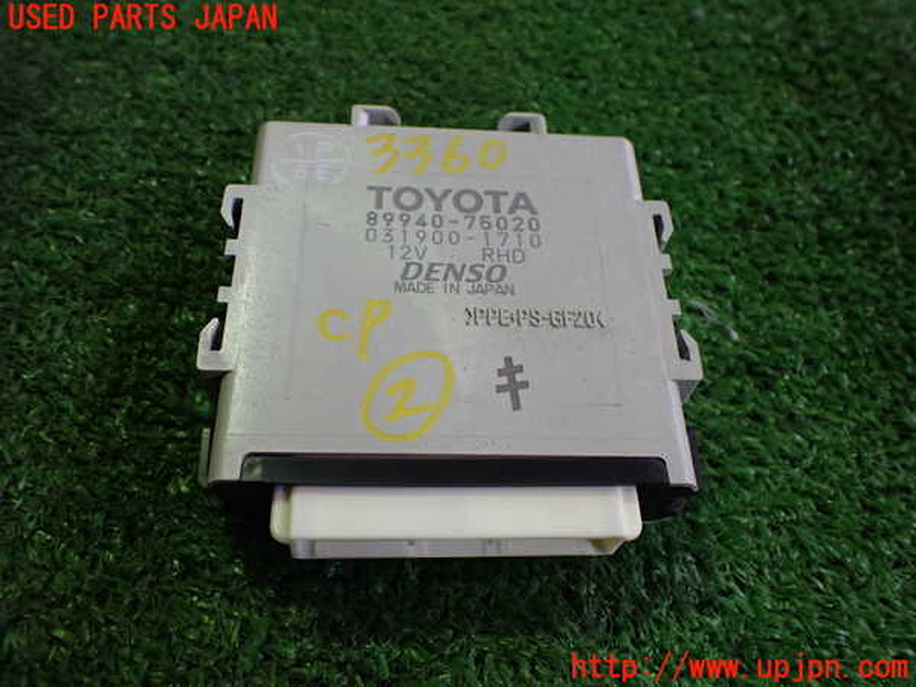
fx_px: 794
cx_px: 458
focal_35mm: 30
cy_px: 344
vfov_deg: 46.8
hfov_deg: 60.0
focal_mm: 5.4
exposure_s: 1/125
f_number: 2.3
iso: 500
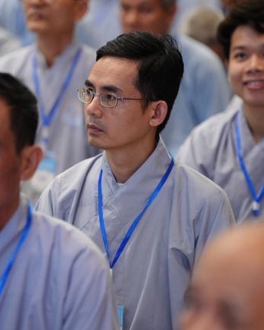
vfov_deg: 9.1
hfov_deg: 7.3
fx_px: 2077
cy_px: 166
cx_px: 107
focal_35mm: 213
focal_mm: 150
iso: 2000
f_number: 2.8
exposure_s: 1/100
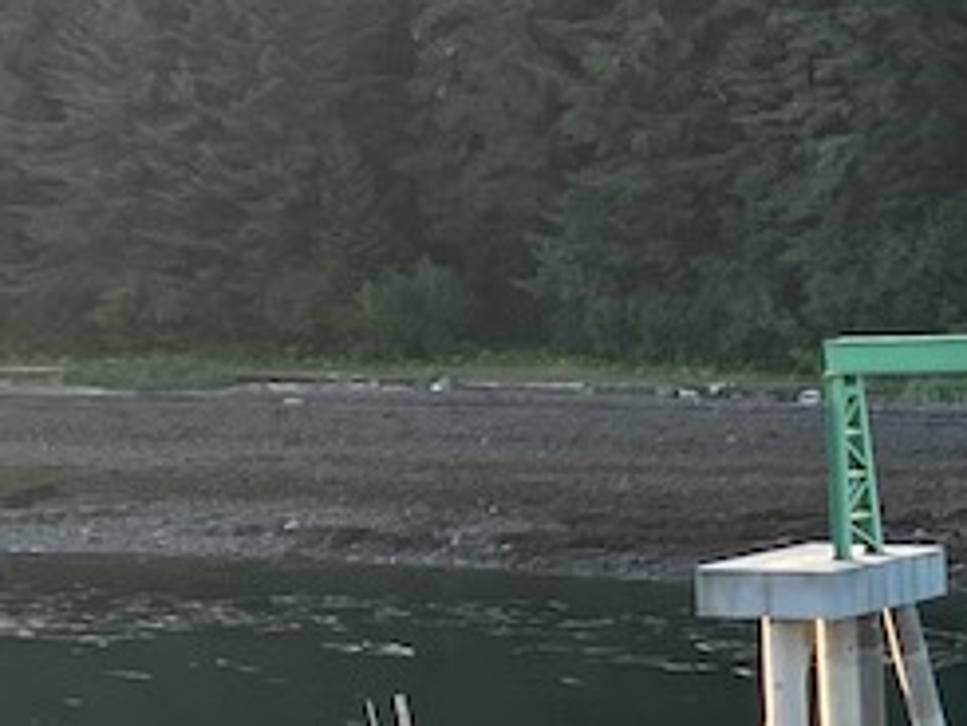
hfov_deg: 11.5
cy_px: 639
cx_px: 2210
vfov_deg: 10.1
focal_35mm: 146
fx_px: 4081
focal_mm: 3.99
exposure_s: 1/357
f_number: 1.8
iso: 32
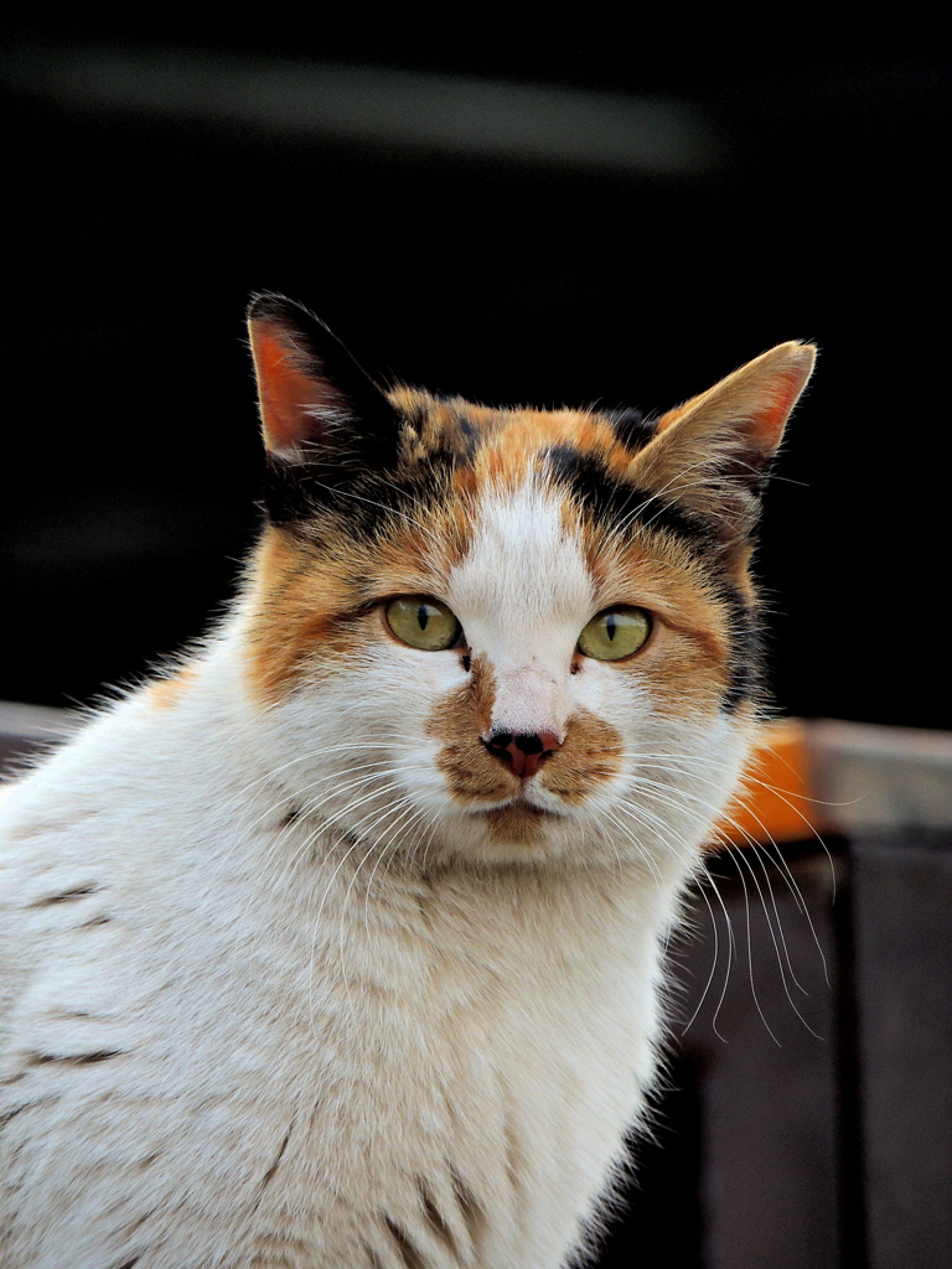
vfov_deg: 3.3
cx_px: 476
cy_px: 634
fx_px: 22001
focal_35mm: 600
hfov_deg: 2.5
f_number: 4.9
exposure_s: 1/320
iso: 200
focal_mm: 107
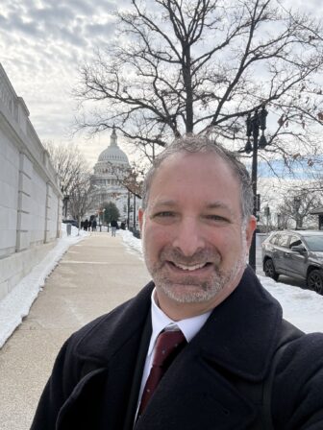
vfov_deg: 60.0
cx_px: 162
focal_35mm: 30
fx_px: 373
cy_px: 215
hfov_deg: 46.8
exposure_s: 1/947
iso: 40
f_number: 1.9
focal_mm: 2.69
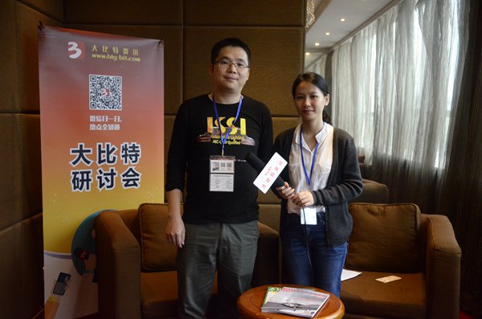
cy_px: 160
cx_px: 241
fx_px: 521
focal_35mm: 39
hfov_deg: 49.7
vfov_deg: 34.0
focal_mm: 26
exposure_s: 1/100
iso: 3200
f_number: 3.8
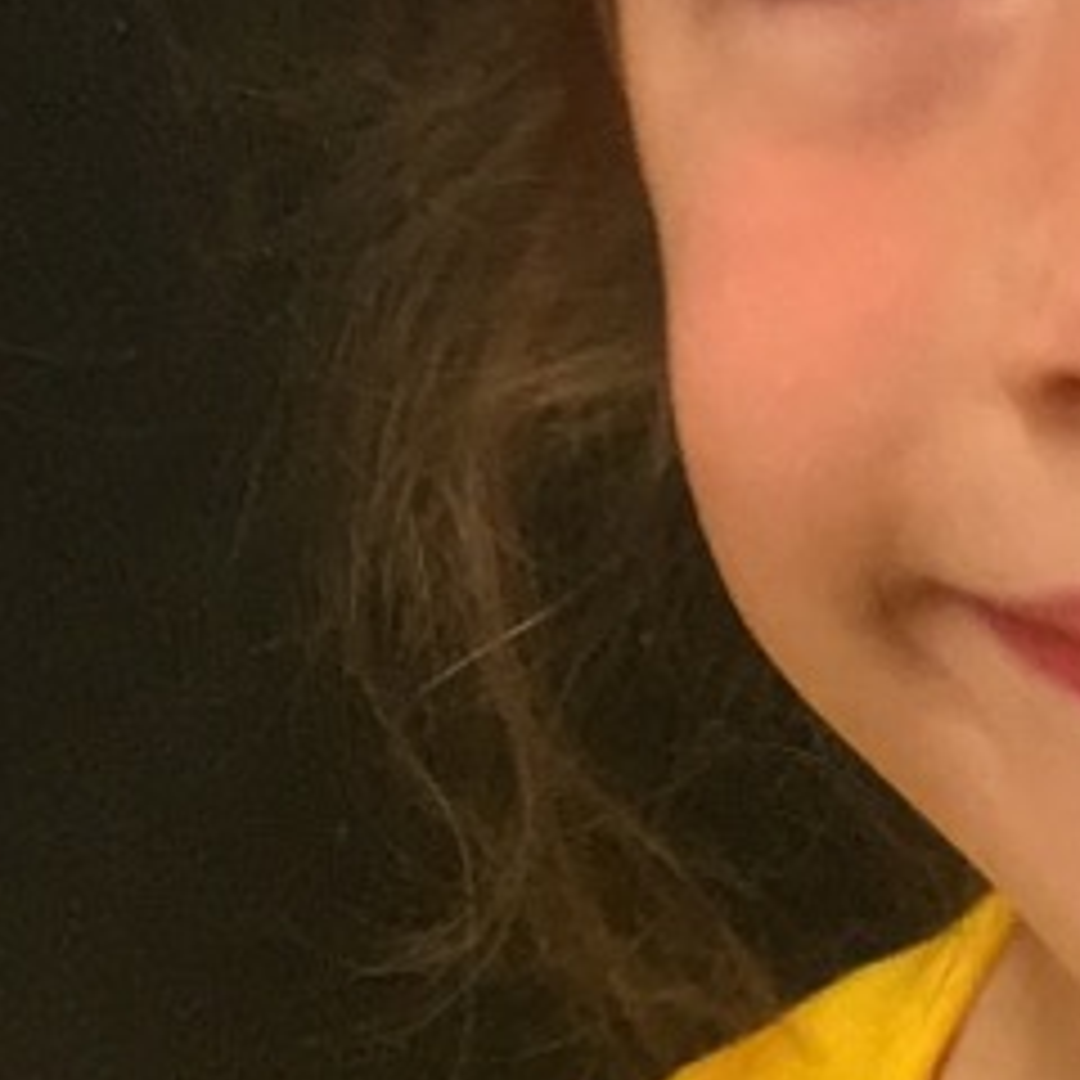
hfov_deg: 8.1
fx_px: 7554
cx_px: 1422
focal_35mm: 214
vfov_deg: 8.1
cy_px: -342
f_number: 2.2
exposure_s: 1/20
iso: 200
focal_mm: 4.15
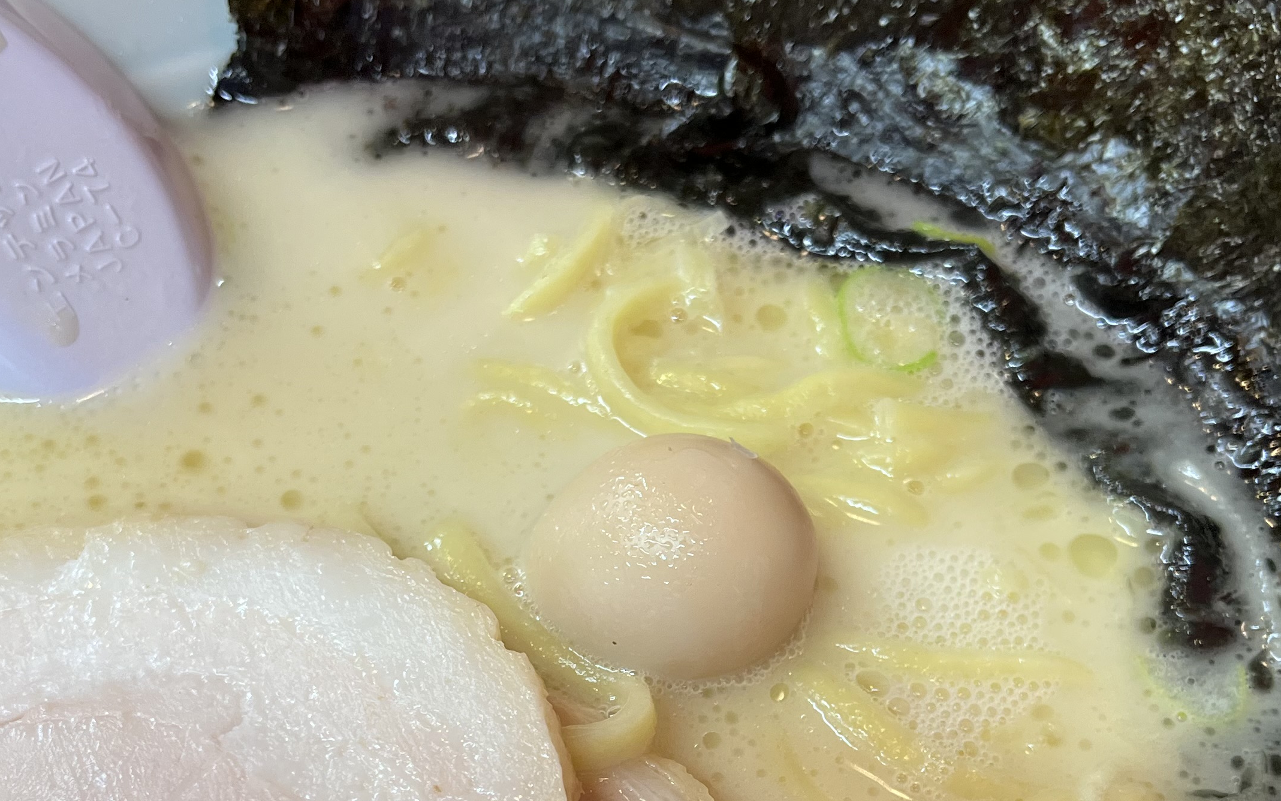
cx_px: 631
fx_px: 1816
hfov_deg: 38.9
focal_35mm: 52
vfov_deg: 24.2
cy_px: 718
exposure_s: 1/120
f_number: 1.6
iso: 125
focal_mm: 5.1
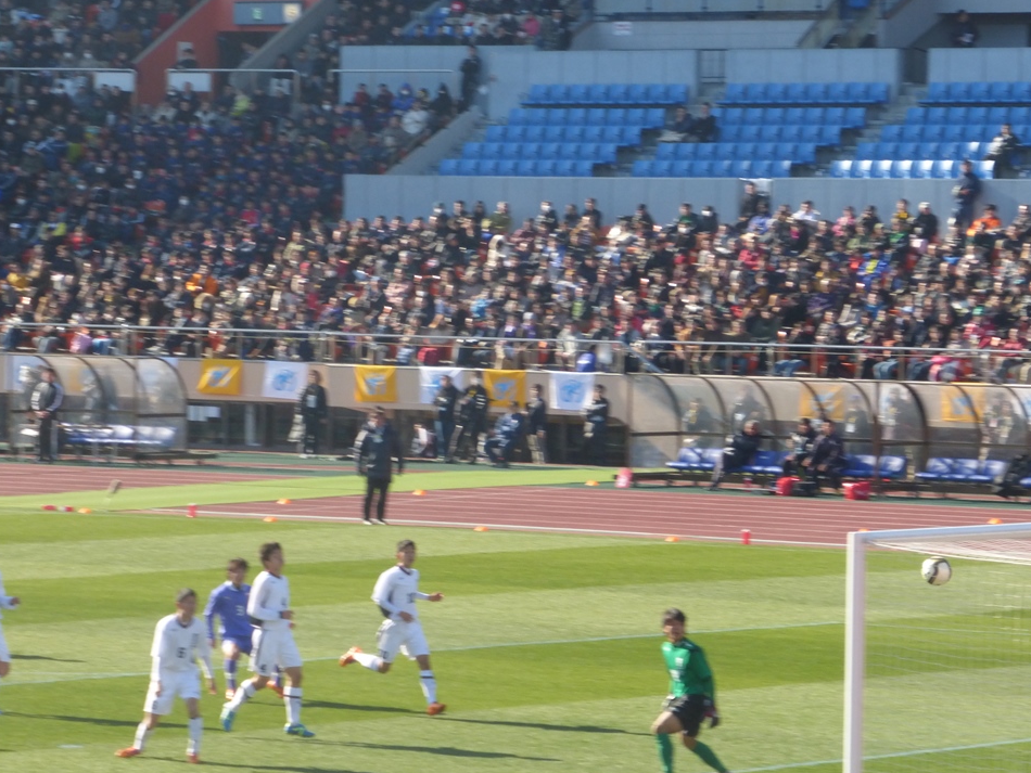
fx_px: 6614
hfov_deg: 8.9
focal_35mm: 222
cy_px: 405
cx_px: 508
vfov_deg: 6.7
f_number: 5.5
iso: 200
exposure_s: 1/320
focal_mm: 33.3
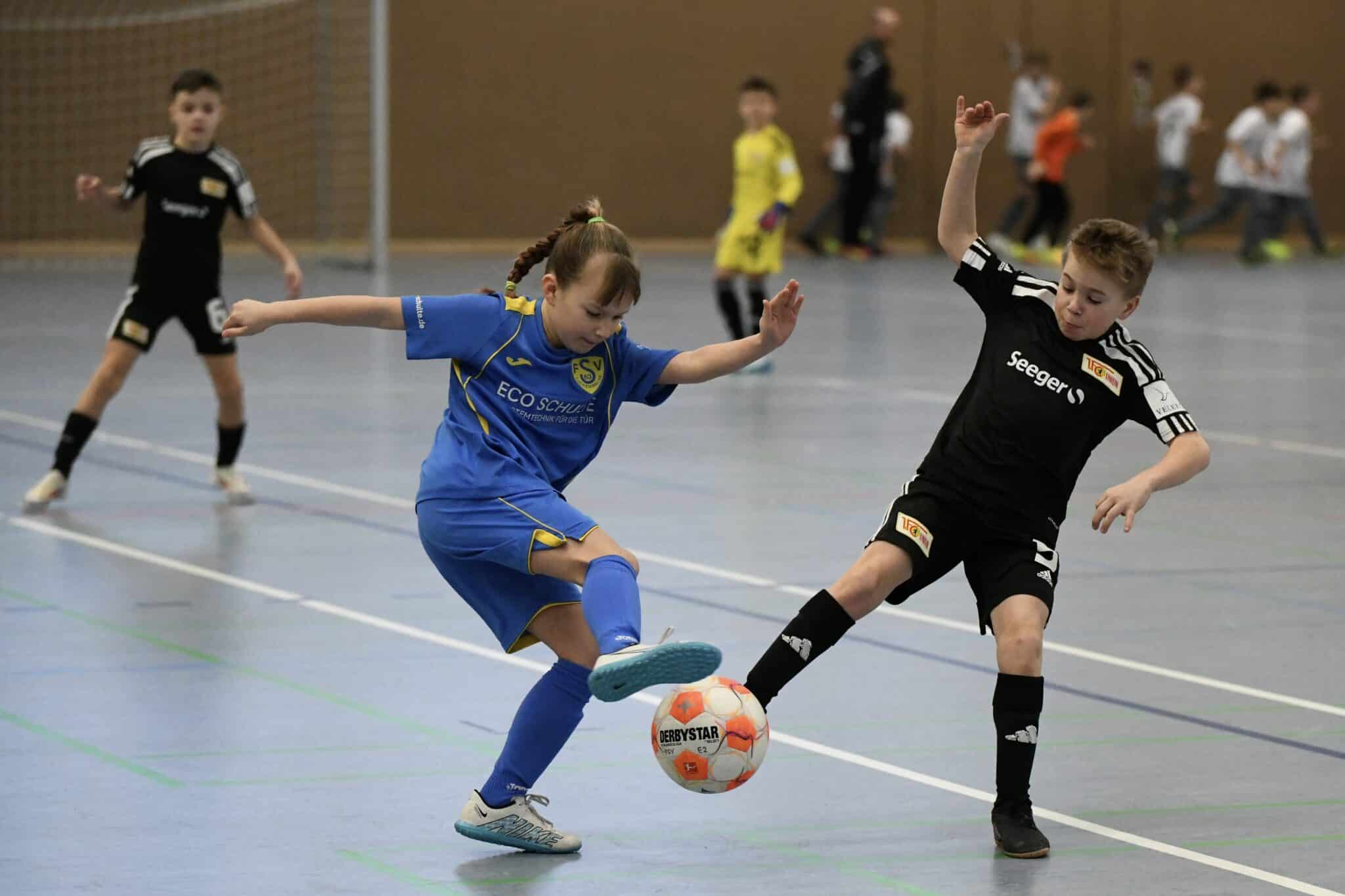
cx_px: 672
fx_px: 3810
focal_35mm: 102
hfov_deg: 20.0
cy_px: 448
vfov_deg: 13.4
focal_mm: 102
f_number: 2.8
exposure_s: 1/1600
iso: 8000
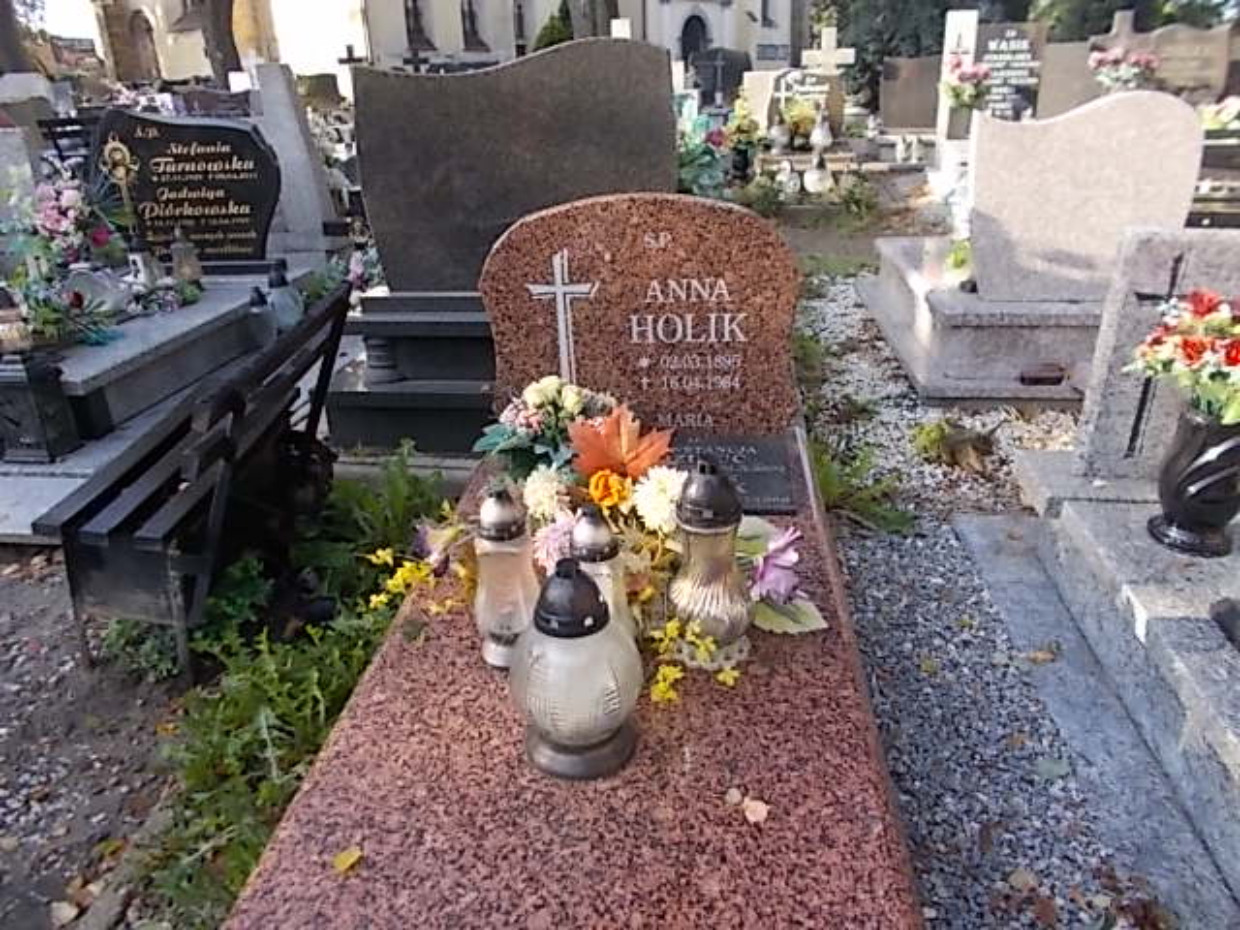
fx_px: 931
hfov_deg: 67.3
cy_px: 465
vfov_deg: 53.1
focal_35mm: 26
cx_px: 620
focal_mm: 4.6
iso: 80
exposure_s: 1/125
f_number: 3.2
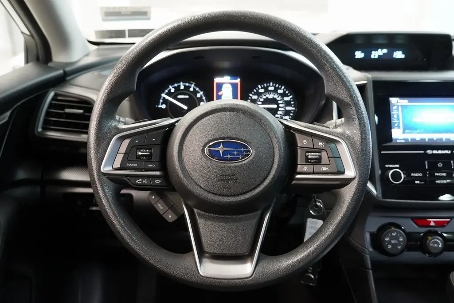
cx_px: 227
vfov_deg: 38.4
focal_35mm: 34
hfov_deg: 55.1
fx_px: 435
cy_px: 152
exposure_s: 1/30
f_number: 4
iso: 6400
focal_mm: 23
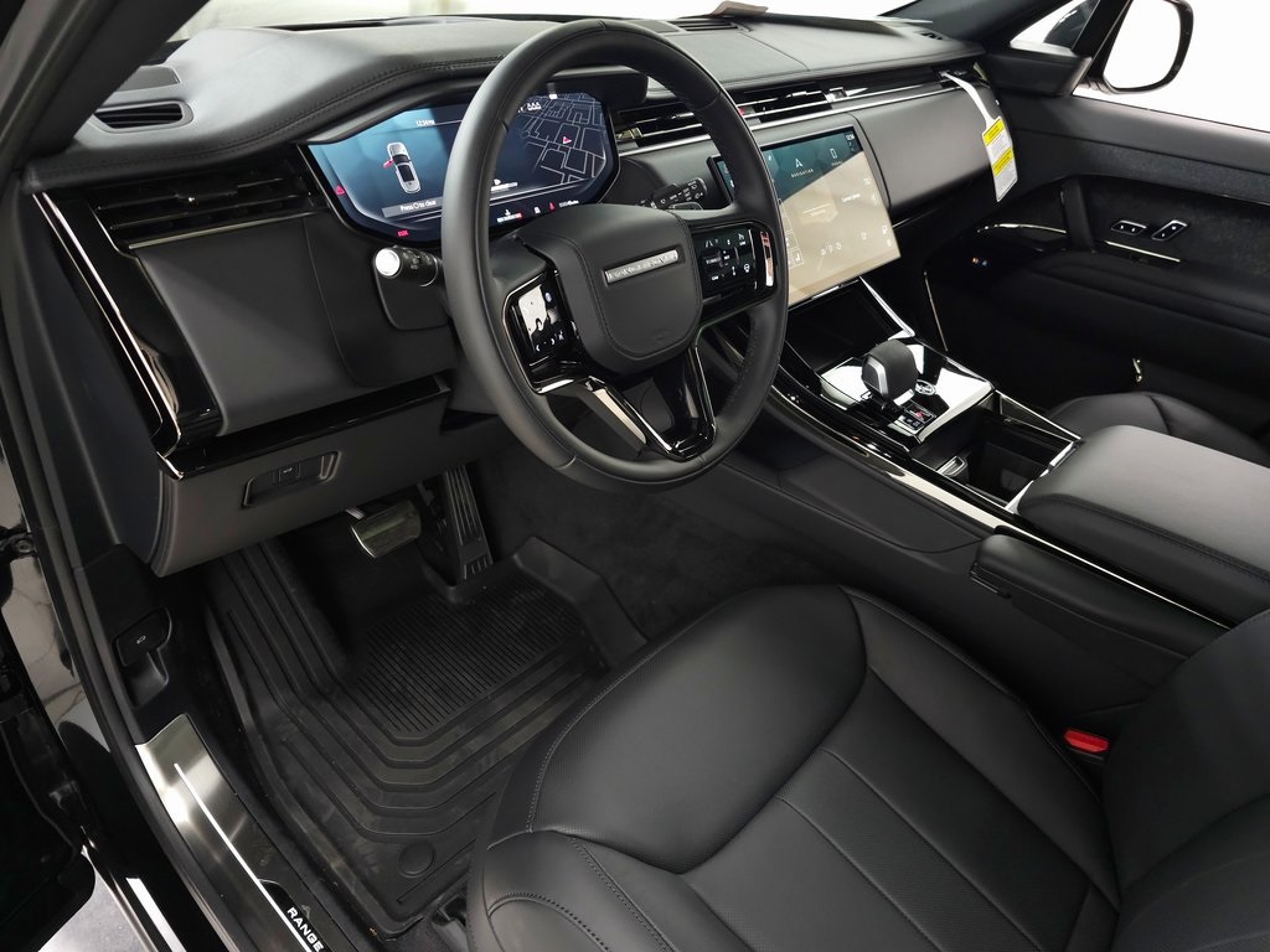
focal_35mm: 23
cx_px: 635
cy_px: 476
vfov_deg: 58.9
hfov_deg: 73.9
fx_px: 844
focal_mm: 6.3
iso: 250
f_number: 1.7
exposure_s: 1/60
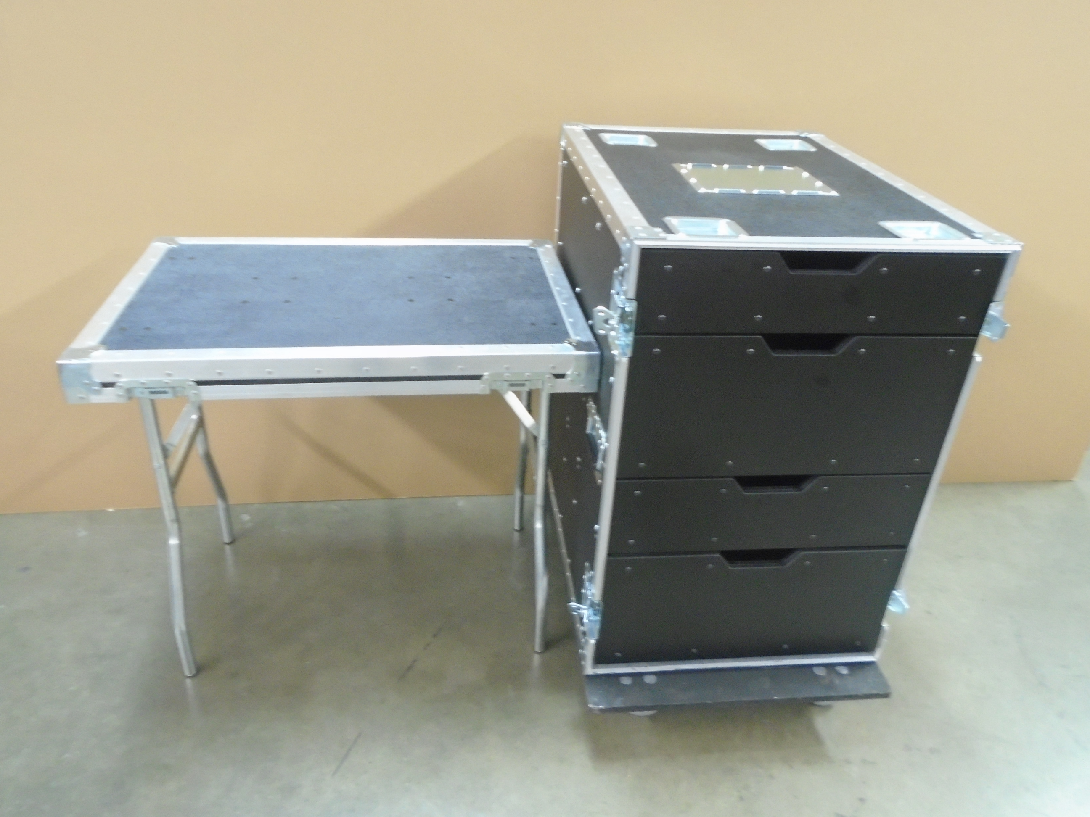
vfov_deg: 53.1
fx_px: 819
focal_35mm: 26
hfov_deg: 67.3
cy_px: 408
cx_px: 545
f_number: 3.2
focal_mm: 4.6
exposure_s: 1/5
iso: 400
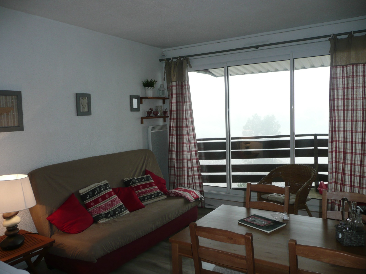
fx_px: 296
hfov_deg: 63.4
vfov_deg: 49.7
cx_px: 183
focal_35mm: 28
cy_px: 137
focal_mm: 4.6
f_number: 3.3
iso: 100
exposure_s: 1/50
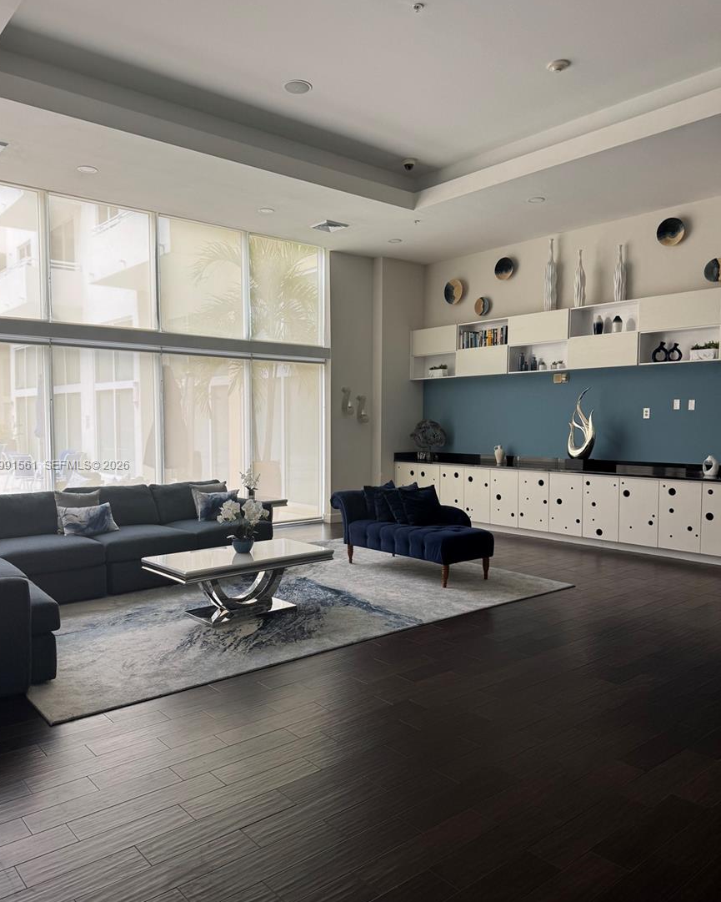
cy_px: 466
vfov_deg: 66.0
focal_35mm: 26
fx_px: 693
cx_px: 349
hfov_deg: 54.9
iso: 64
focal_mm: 6.76
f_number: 1.78
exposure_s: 1/121
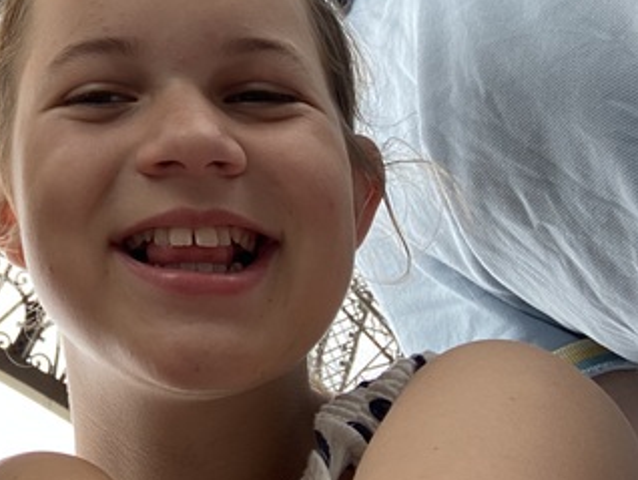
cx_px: -122
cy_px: -118
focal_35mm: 74
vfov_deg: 18.7
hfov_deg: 24.0
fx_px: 1365
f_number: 2.2
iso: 25
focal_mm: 2.71
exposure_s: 1/122
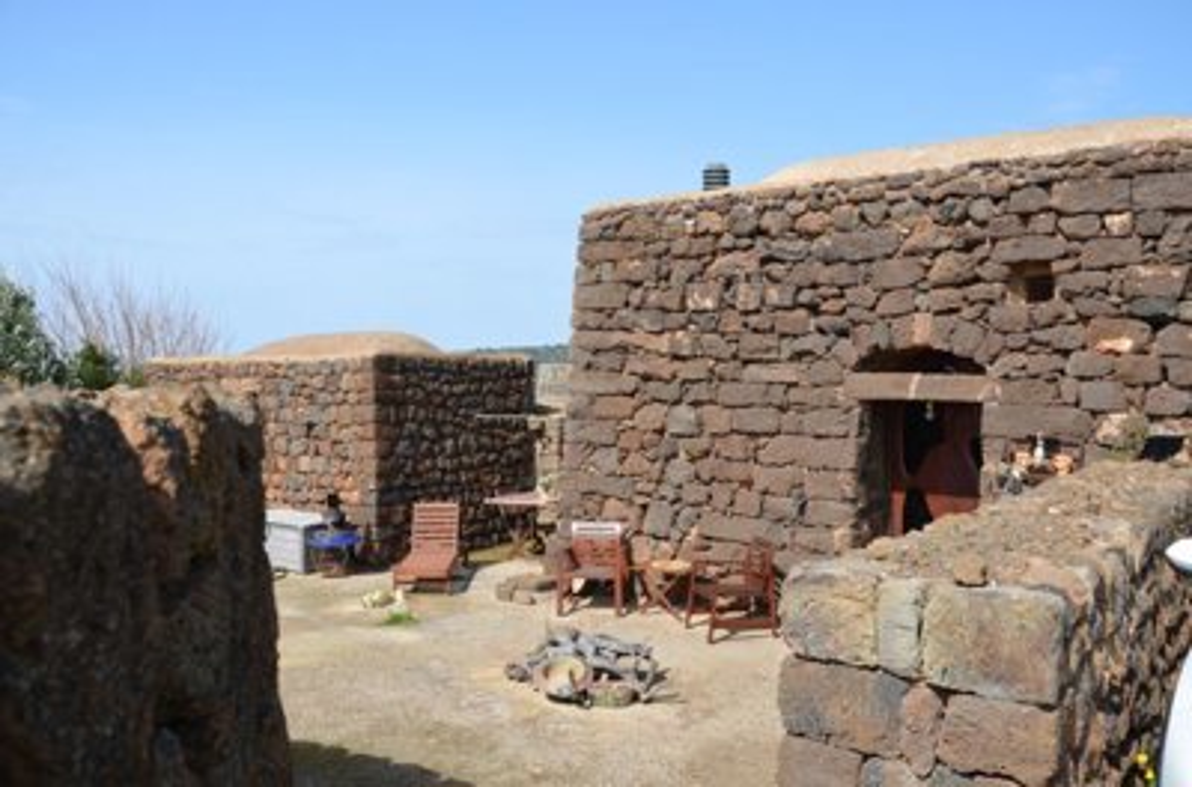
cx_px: 596
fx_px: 1040
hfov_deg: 59.6
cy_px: 394
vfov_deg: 41.4
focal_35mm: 32
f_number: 8
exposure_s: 1/250
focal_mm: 21
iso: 110
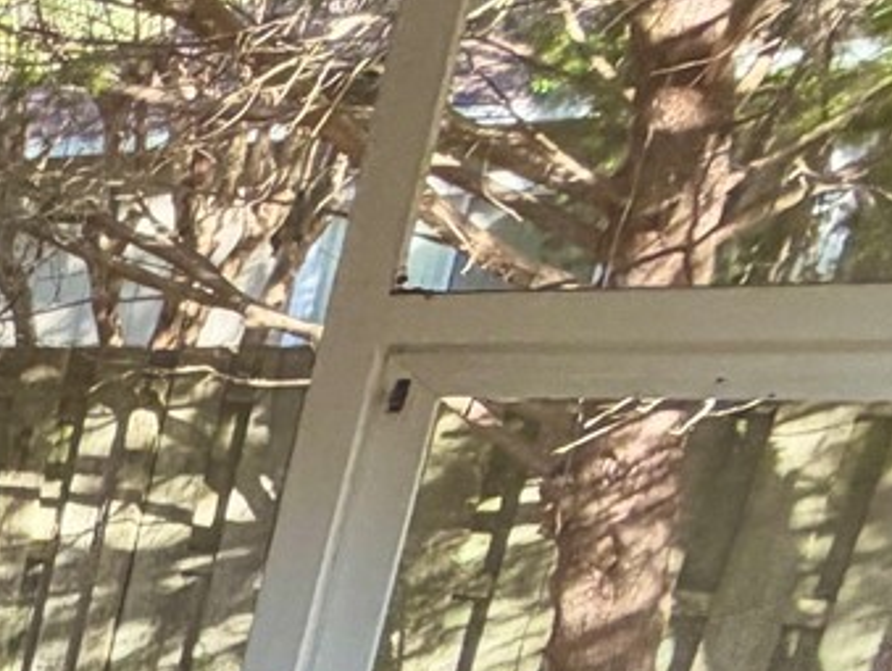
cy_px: 895
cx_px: -1118
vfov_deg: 20.2
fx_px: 1703
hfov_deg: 16.4
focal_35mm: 66
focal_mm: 2.22
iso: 125
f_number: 2.2
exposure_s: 1/121
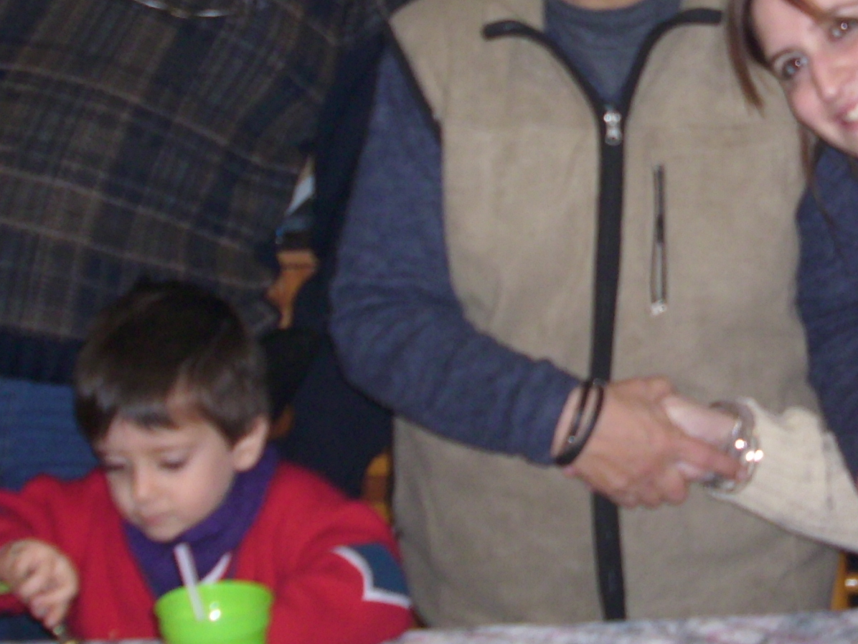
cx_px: 671
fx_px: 1809
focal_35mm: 73
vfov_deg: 19.8
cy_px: 85
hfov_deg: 26.2
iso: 100
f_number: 2.8
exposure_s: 1/30
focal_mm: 6.2
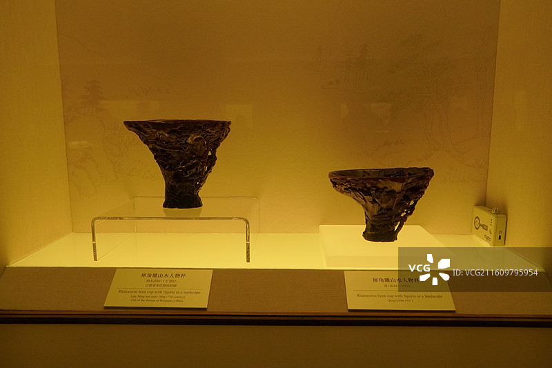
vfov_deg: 47.9
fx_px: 414
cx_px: 276
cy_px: 184
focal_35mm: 27
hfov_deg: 67.4
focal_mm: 18
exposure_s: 1/100
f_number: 6.3
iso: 2500
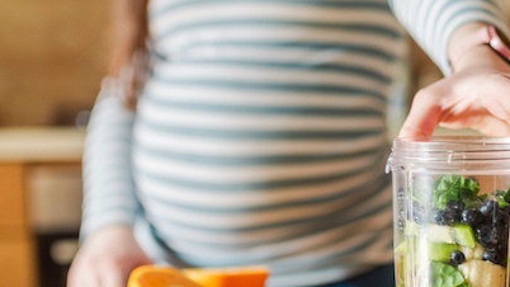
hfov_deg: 28.8
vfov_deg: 16.5
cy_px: 210
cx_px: 334
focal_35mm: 73
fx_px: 987
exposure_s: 1/250
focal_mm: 35
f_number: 1.8
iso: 125
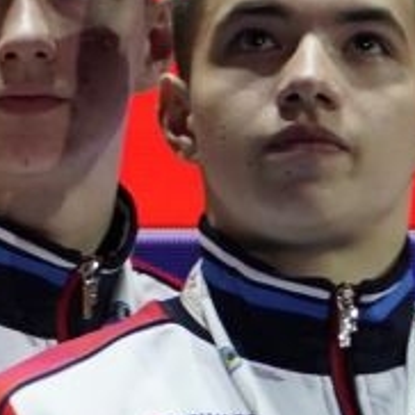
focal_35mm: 1115
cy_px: -48
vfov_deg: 1.6
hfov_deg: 1.6
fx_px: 15123
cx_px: -1553
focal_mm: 133
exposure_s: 1/250
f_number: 2.8
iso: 320
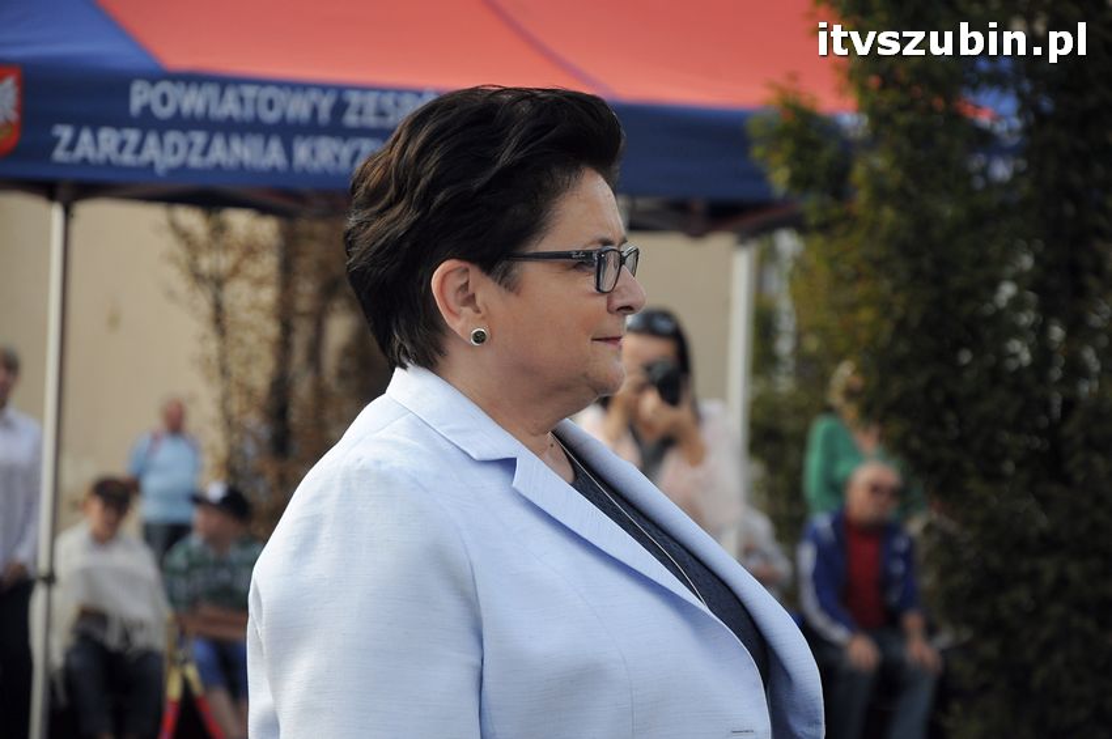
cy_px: 370
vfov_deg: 8.7
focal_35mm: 158
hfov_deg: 13.1
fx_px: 4860
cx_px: 556
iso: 400
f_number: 5.6
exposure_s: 1/500
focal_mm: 105
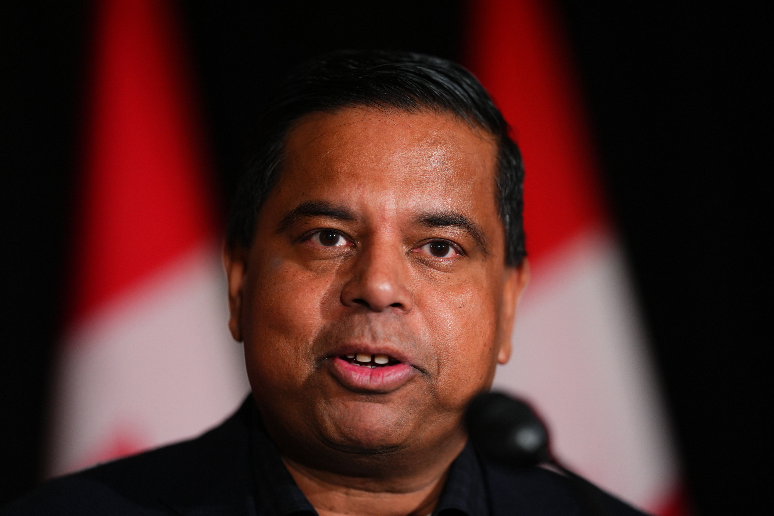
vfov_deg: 10.2
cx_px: 387
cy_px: 258
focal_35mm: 135
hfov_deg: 15.2
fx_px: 2902
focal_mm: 135
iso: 1000
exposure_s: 1/160
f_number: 1.8
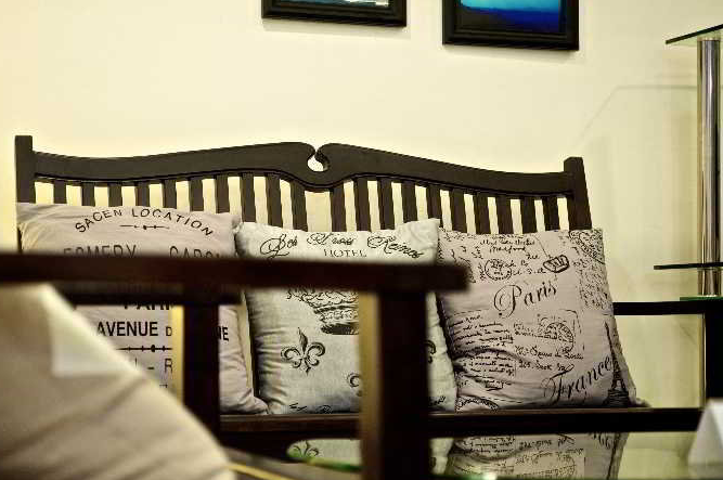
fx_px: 1204
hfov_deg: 33.4
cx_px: 298
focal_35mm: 60
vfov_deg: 22.6
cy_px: 243
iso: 640
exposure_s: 1/60
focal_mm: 50
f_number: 3.5
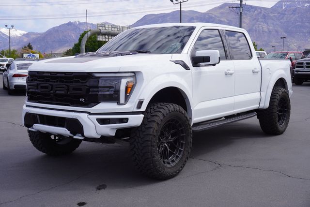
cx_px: 155
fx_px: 375
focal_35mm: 44
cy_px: 104
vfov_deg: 30.9
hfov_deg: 44.9
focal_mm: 29
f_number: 11
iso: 100
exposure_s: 1/125
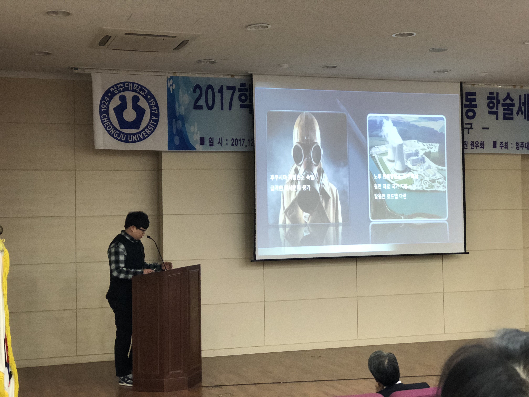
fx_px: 871
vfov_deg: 25.7
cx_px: 264
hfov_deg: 33.8
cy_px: 198
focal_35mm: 57
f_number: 2.8
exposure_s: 1/60
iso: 500
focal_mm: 6.6
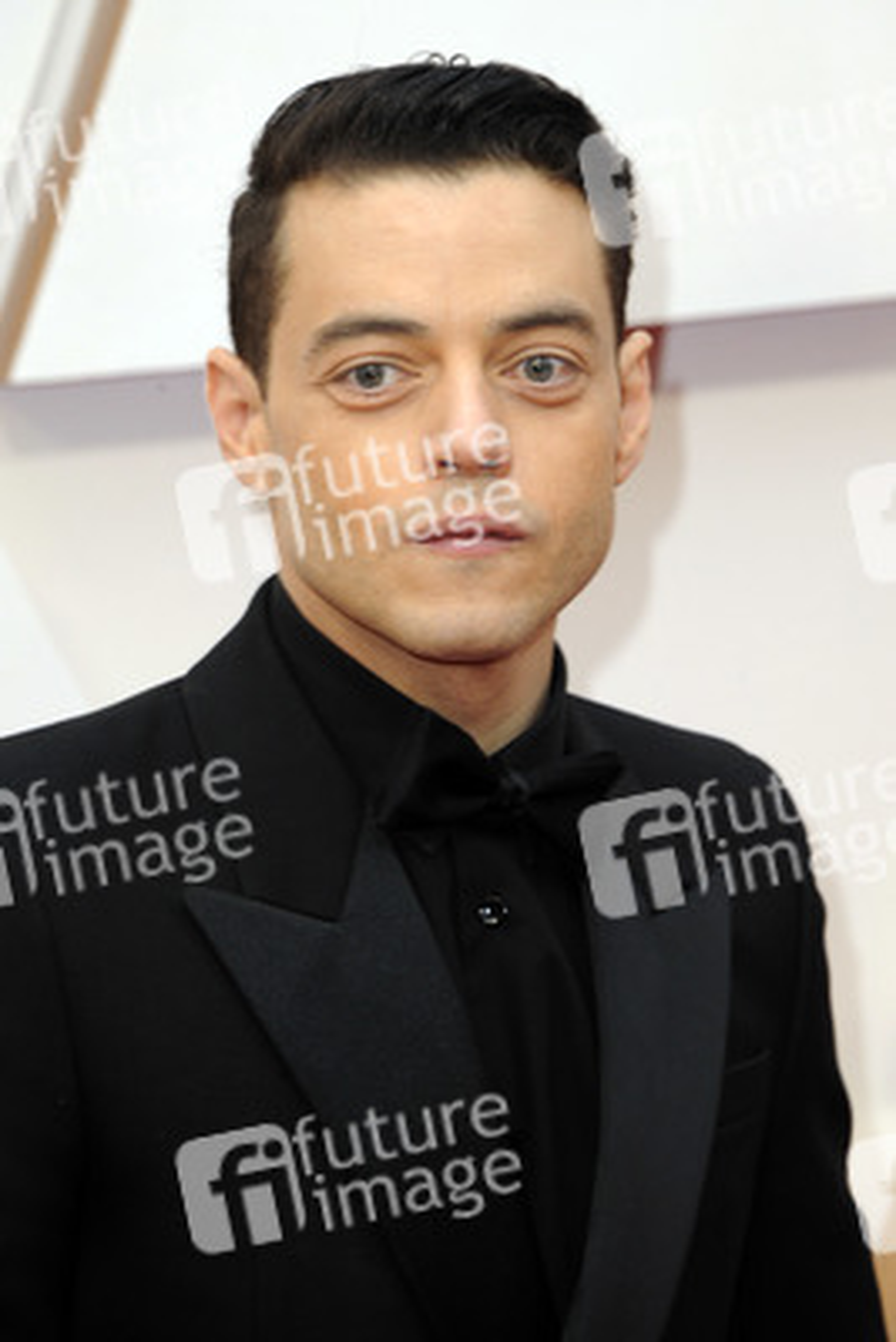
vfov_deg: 6.9
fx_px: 11189
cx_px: 448
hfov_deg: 4.6
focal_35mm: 300
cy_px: 671
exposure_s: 1/200
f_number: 8
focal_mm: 300
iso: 1250
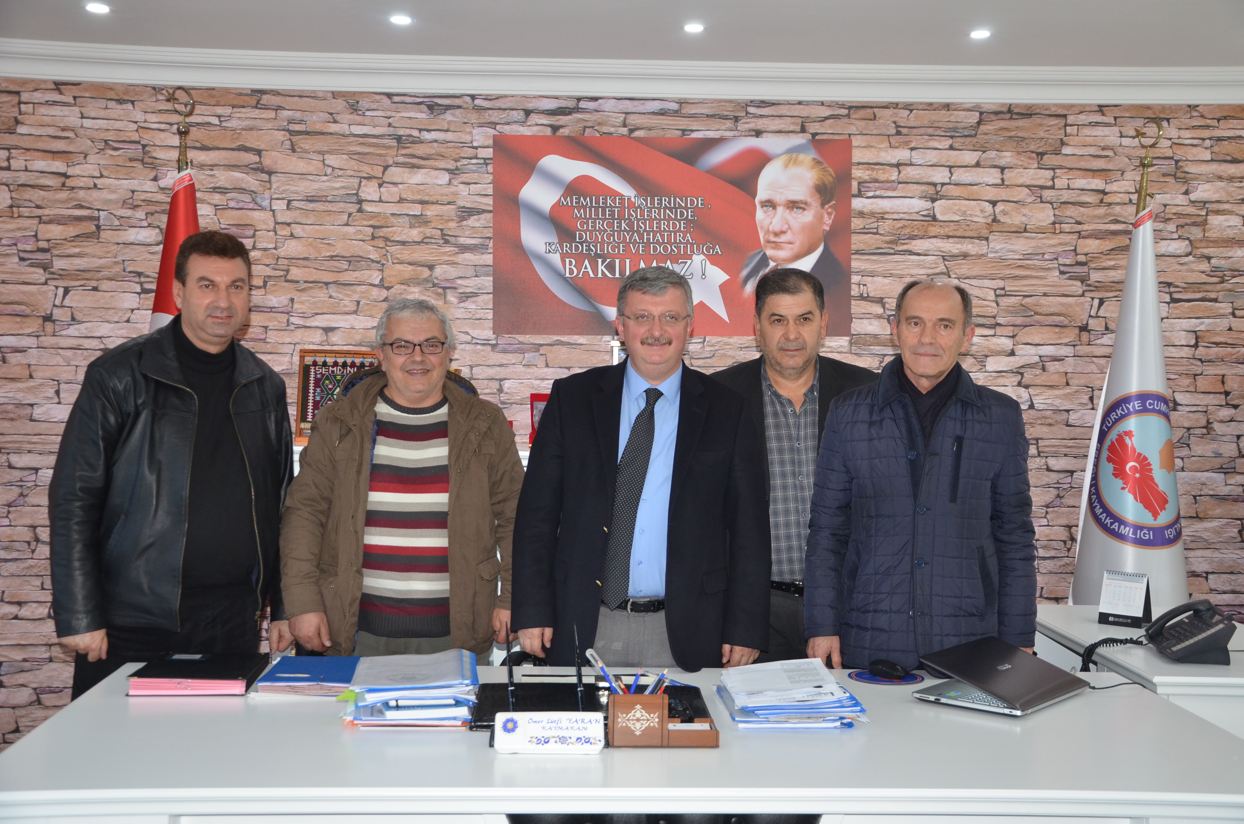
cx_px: 622
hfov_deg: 46.5
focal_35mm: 42
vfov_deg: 31.8
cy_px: 412
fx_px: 1448
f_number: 5
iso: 800
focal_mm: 28
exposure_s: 1/60
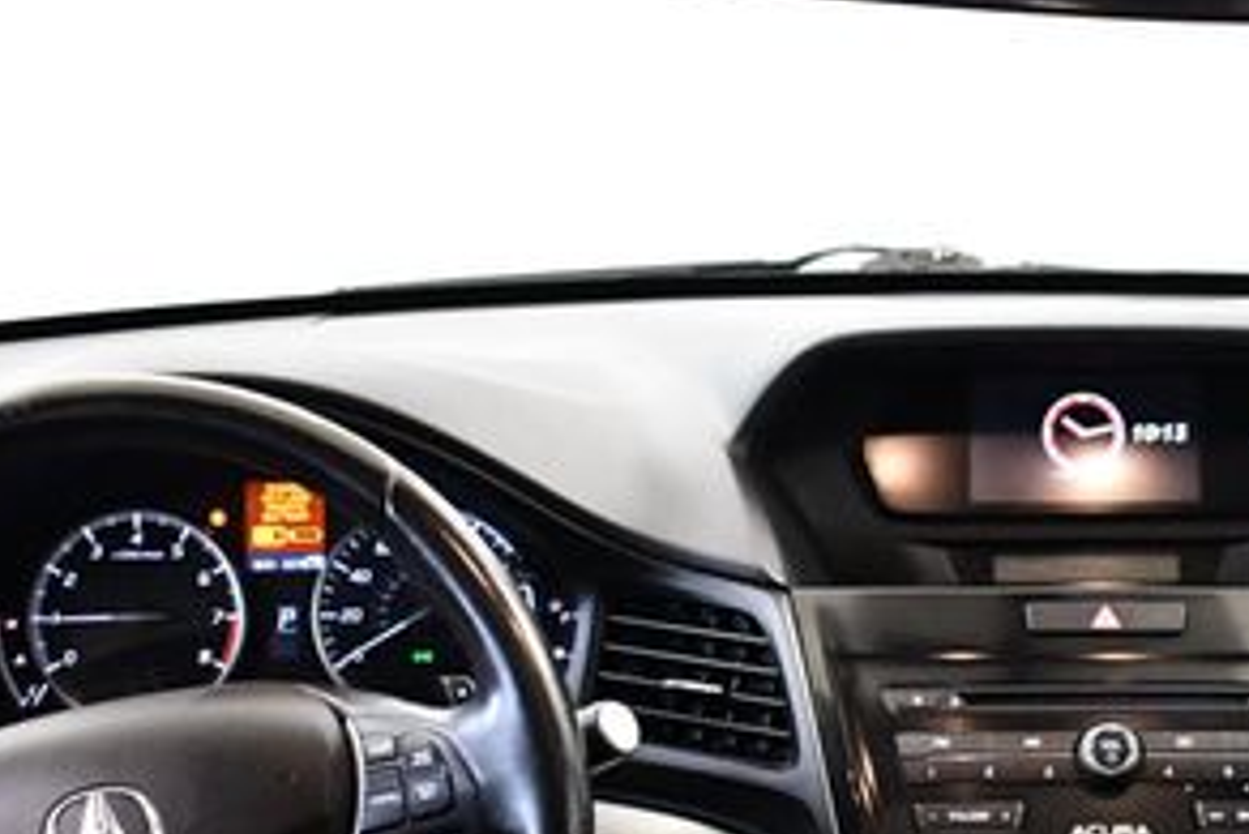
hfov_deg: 25.3
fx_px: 2742
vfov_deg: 17.0
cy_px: 757
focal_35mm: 79
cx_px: 975
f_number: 3.5
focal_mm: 18
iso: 3600
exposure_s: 1/60
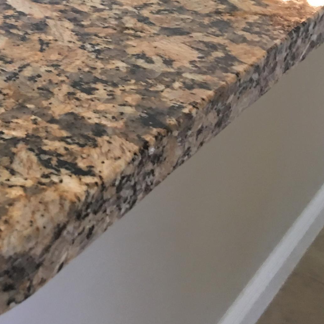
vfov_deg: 21.9
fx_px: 794
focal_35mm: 75
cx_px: -114
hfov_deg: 20.7
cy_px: -24
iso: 64
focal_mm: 4.15
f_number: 2.2
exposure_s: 1/15
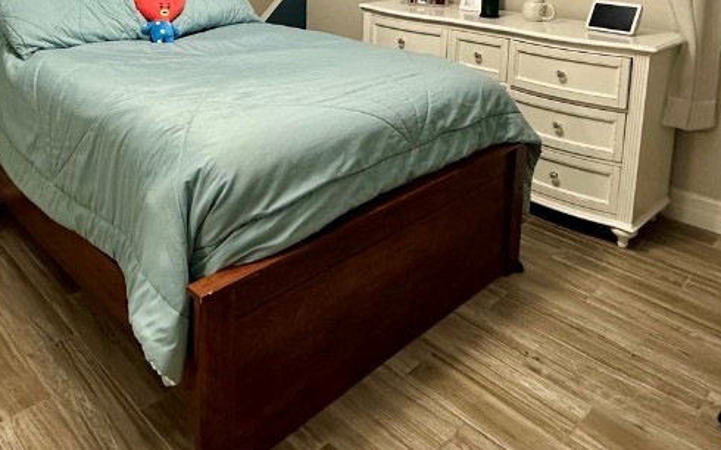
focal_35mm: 31
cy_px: 10
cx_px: 263
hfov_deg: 60.3
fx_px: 609
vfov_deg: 36.8
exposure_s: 1/60
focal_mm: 2.22
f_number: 2.2
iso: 400
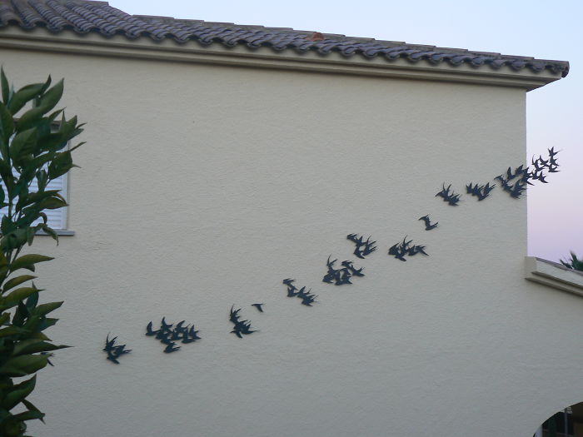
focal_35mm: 61
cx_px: 292
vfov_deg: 24.0
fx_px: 1027
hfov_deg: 31.7
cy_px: 218
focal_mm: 10.2
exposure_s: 1/30
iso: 80
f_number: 3.2
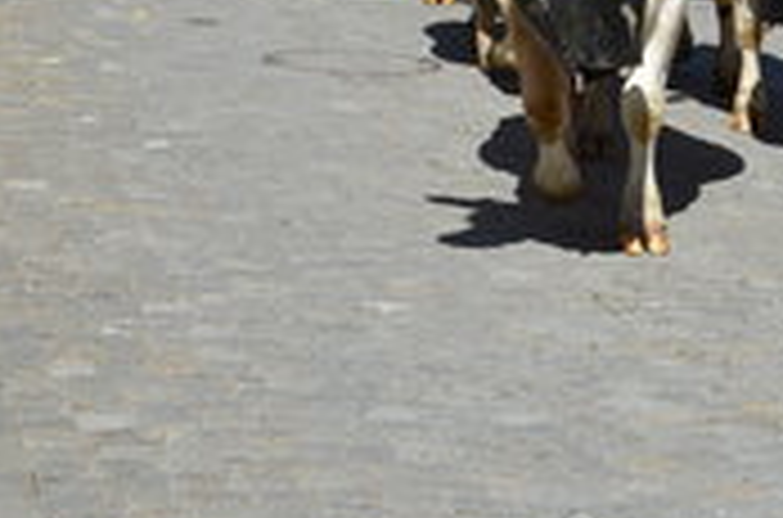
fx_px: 3058
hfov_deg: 14.1
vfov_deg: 9.5
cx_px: 958
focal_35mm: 141
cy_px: -180
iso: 100
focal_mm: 34
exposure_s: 1/250
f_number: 8
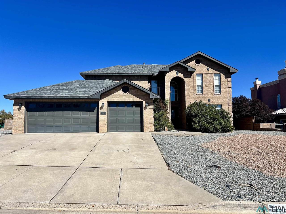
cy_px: 107
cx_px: 143
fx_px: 215
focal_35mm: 26
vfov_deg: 53.1
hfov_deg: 67.3
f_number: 1.5
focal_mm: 5.7
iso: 50
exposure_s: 1/5319
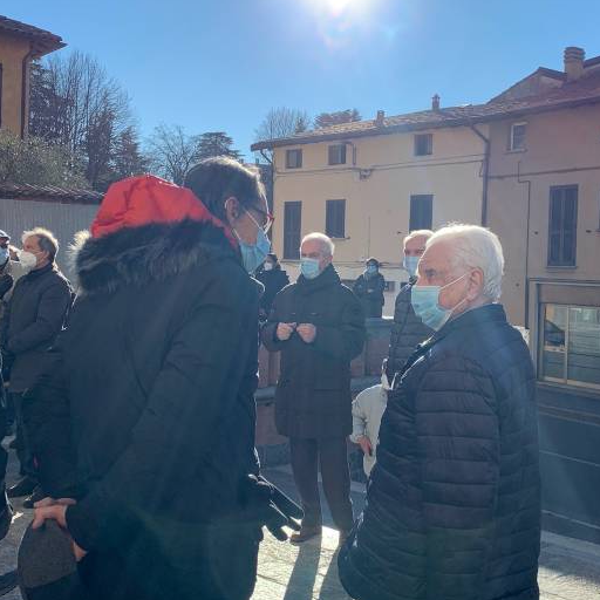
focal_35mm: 46
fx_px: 902
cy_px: 275
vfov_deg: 36.8
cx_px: 333
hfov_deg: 36.8
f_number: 1.8
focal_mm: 4.25
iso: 25
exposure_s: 1/2033
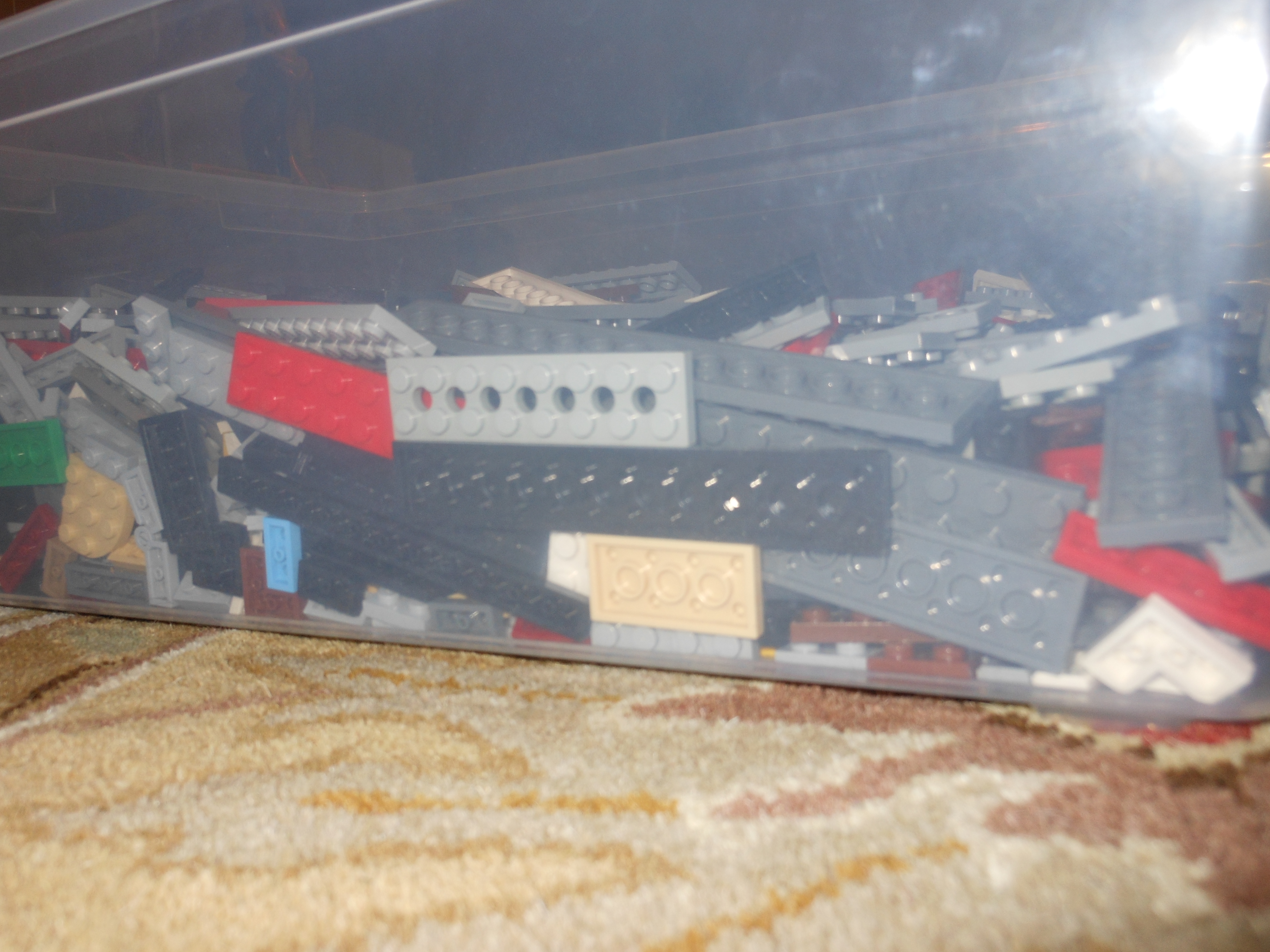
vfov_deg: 44.1
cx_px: 557
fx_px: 1174
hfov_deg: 56.7
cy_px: 513
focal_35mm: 32
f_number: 3.7
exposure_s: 1/25
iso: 80
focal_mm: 5
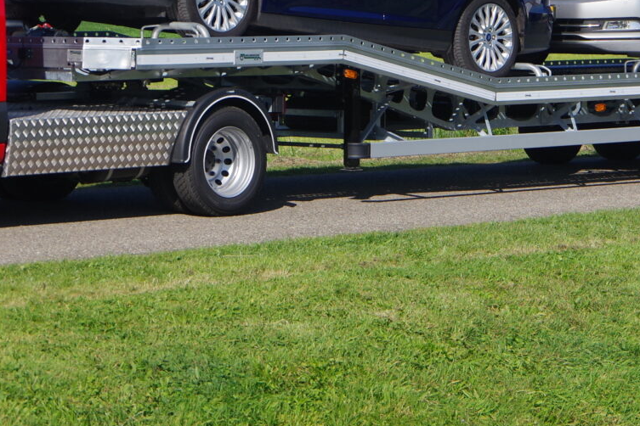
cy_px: 24
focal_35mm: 153
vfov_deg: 8.9
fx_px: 2720
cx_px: 241
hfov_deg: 13.4
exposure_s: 1/1000
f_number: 5
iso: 200
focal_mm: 40
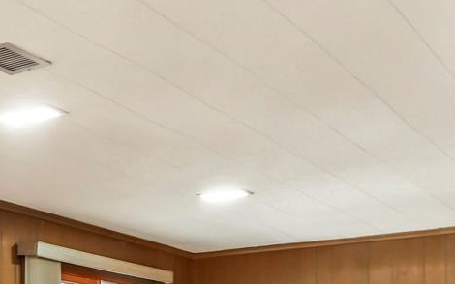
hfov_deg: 26.5
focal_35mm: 71
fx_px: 881
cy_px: 415
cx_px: -52
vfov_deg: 16.8
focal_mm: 16
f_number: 8
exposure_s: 8
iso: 200
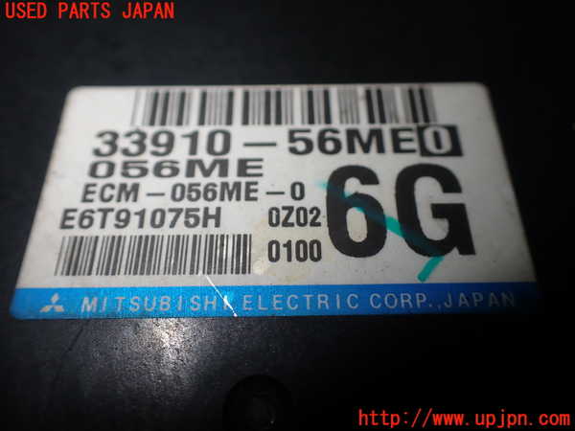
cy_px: 216
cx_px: 288
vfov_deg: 46.8
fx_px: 498
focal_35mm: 30
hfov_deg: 60.0
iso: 100
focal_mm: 5.4
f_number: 2.3
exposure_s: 1/160
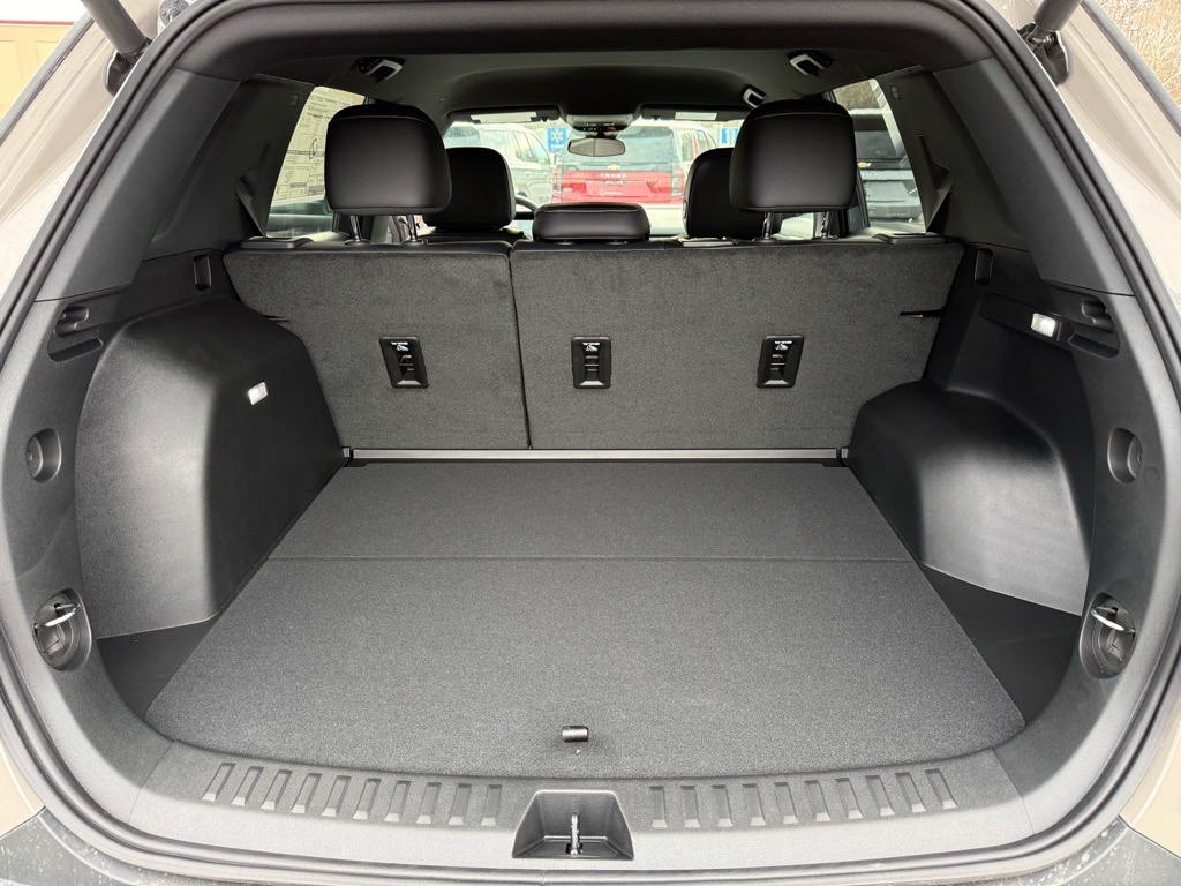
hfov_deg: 71.6
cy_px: 443
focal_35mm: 24
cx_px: 590
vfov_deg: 56.8
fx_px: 819
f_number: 1.78
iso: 200
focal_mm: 6.76
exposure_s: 1/195
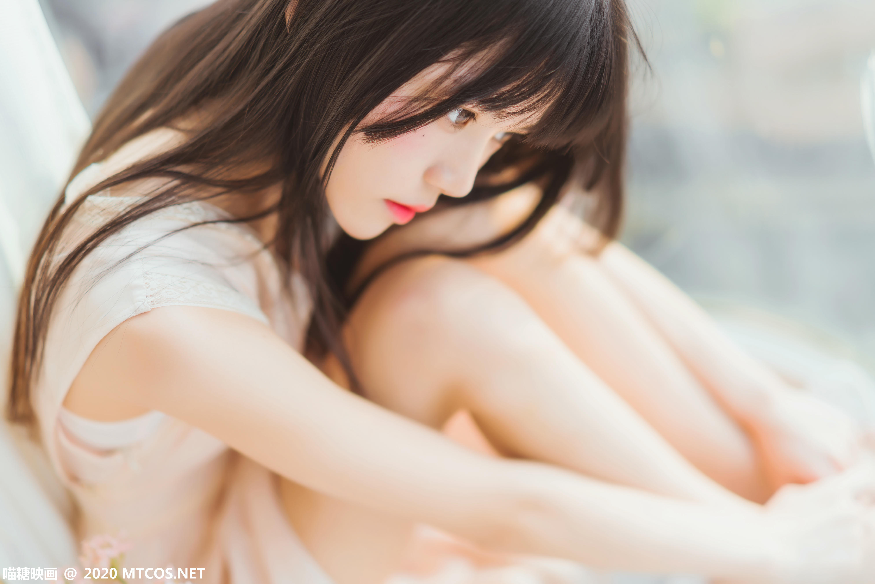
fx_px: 1215
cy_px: 292
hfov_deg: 39.6
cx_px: 438
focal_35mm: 50
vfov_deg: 27.0
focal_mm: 50
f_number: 1.4
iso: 100
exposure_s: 1/400
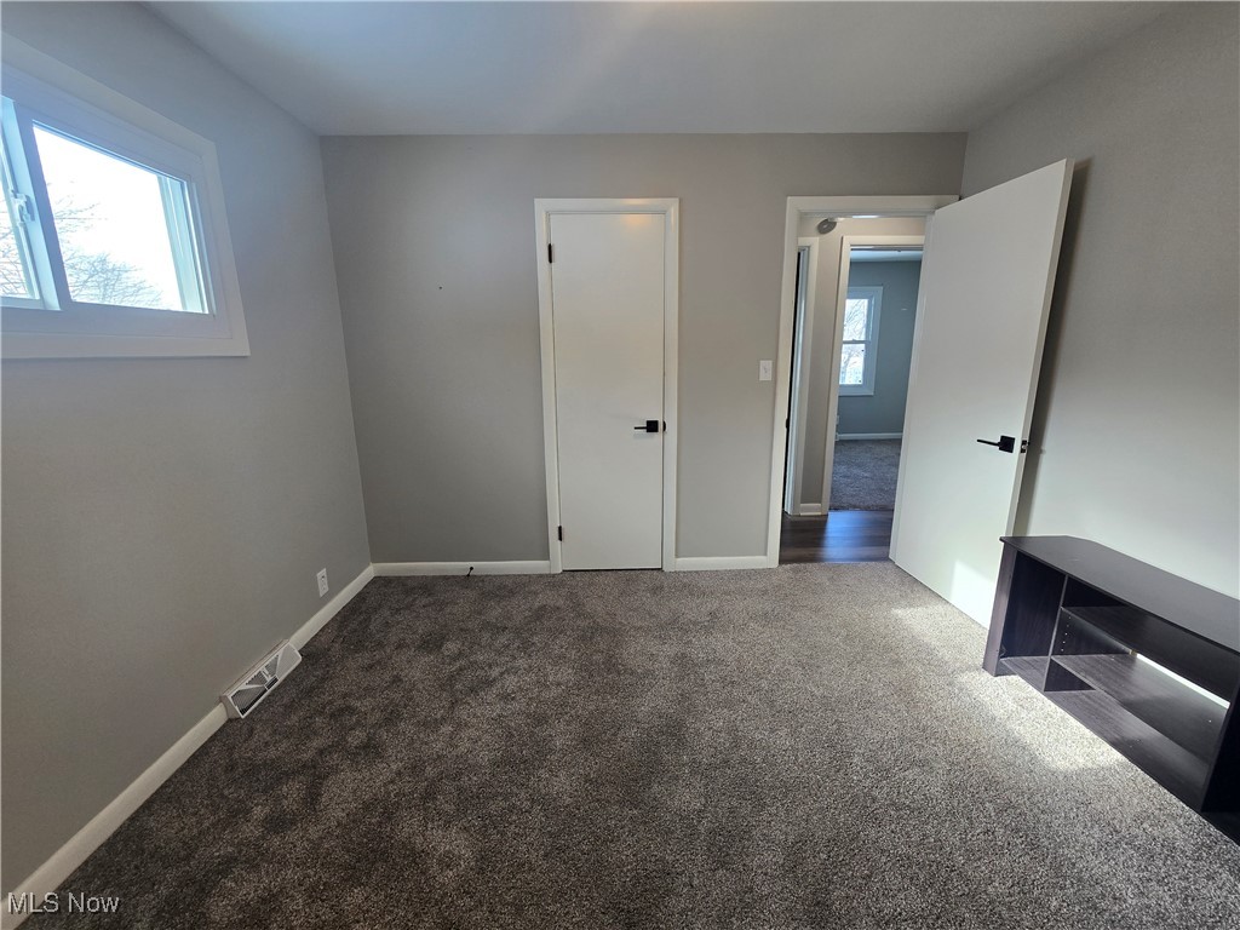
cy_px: 465
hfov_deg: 106.2
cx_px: 620
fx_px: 466
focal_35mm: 13
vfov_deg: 89.9
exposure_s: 1/60
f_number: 2.2
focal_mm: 2.2
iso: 64
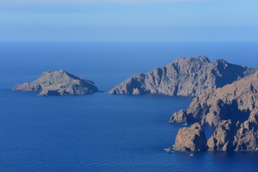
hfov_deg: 13.2
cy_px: 86
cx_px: 129
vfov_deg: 8.9
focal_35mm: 155
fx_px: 1111
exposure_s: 1/1000
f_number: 10
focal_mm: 155
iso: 400
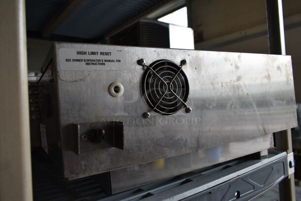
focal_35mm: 27
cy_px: 100
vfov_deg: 48.0
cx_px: 150
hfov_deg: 67.3
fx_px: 226
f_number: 5
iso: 100
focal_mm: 18
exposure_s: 1/100
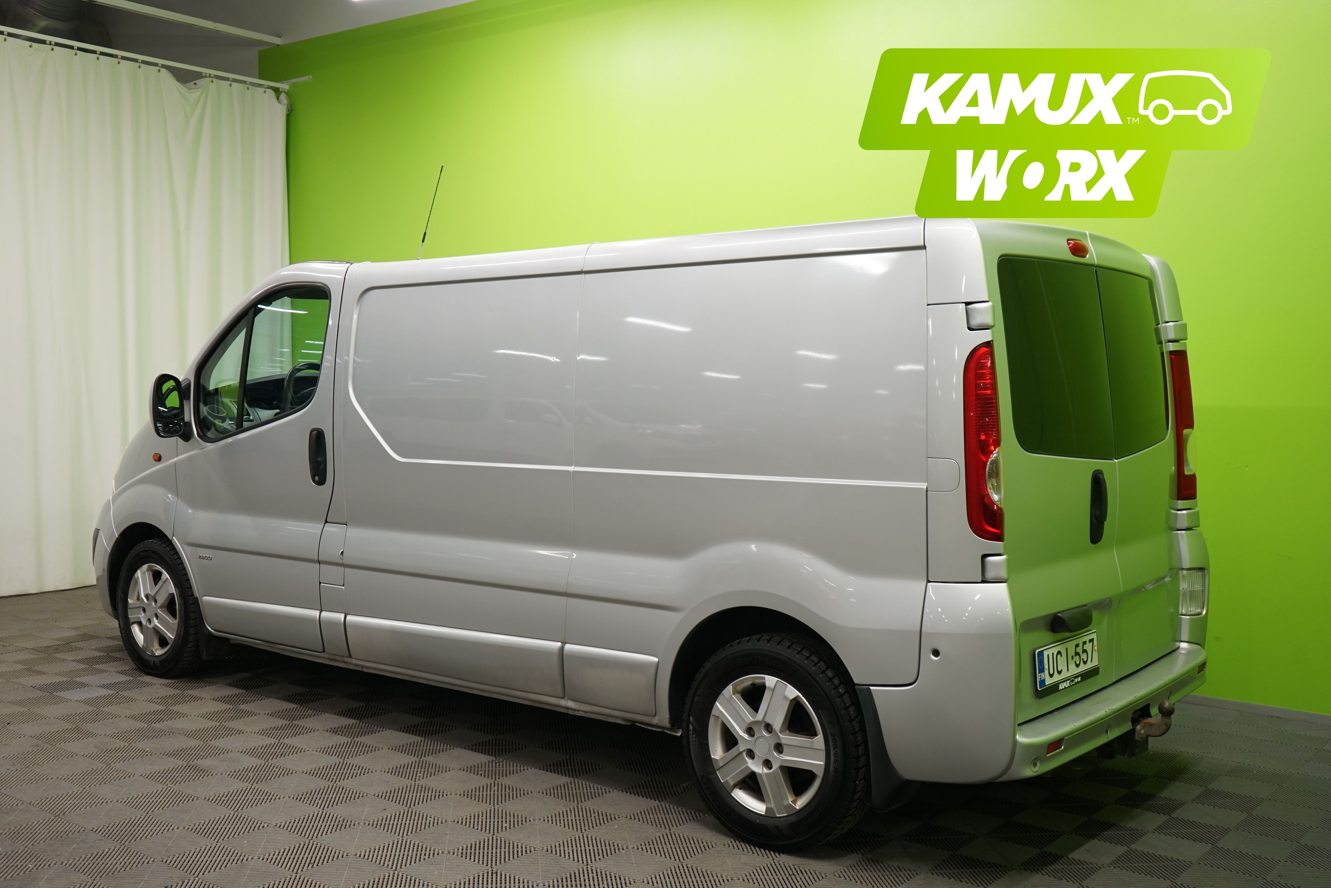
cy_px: 444
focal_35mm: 35
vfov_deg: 37.9
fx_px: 1294
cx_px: 666
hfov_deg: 54.4
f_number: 5.6
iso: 800
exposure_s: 1/50
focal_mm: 35
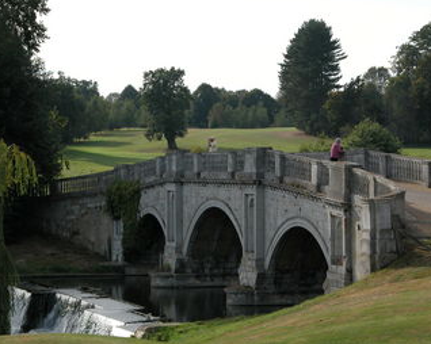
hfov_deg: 13.8
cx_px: 190
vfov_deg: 11.0
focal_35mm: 140
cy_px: 172
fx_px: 1785
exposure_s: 1/330
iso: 100
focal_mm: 29.5
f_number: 5.3
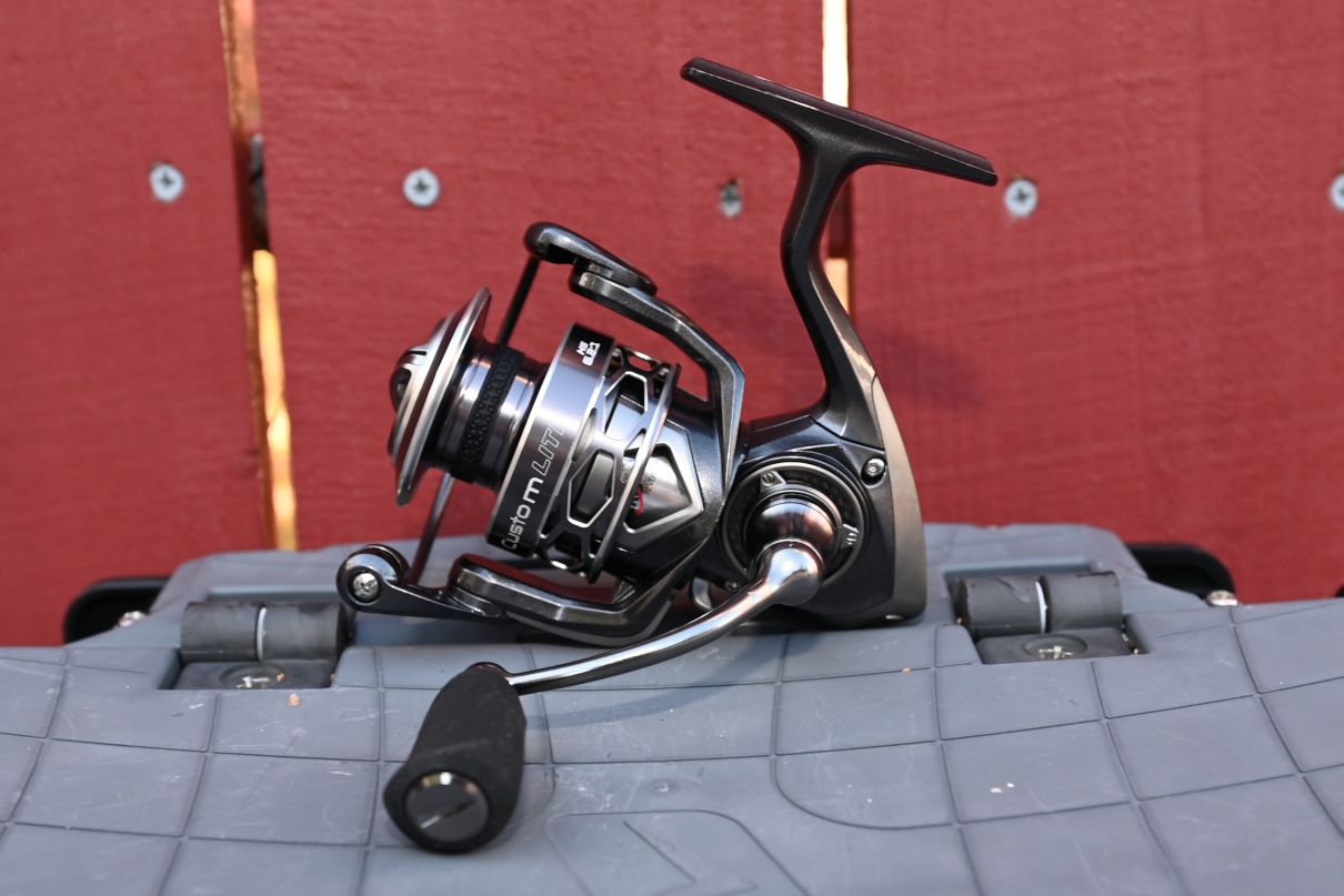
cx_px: 672
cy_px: 448
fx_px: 896
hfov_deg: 73.7
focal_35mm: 24
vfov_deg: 53.1
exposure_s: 1/60
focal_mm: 24
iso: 100
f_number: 4
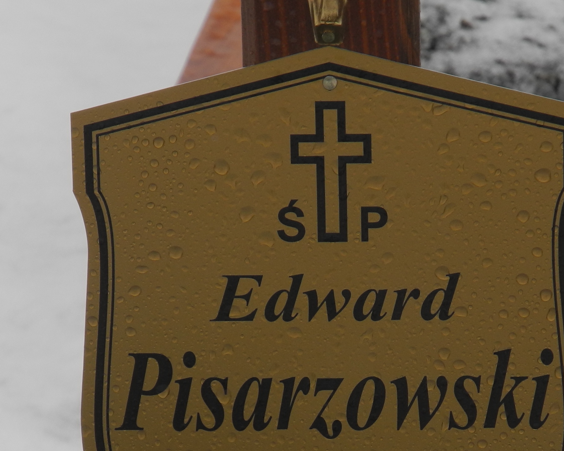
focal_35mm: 400
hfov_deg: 4.8
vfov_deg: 3.9
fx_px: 6677
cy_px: 426
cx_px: 330
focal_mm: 42.6
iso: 100
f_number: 5.6
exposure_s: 1/250
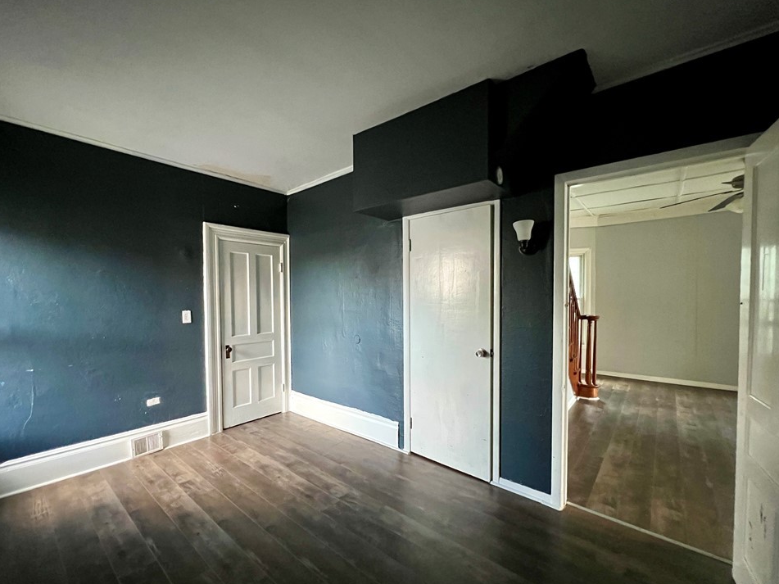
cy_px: 306
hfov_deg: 102.0
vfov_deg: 85.6
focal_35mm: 14
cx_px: 375
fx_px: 315
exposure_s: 1/54
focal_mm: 1.57
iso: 1250
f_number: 1.8
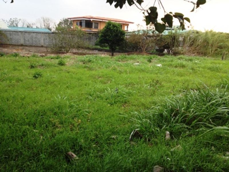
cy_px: 86
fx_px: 232
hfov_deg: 52.6
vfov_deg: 40.7
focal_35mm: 35
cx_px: 114
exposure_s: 1/167
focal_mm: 4.28
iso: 50
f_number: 2.4
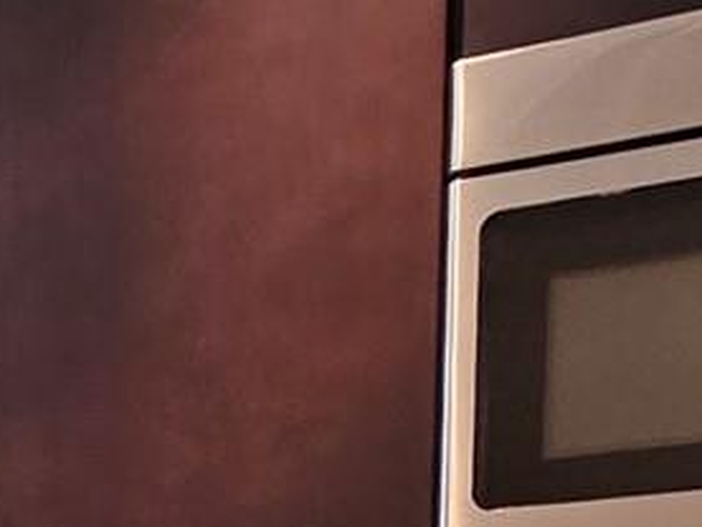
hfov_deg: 17.0
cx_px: -545
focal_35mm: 96
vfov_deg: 12.7
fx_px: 1948
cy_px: 1173
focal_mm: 2.2
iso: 160
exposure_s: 1/60
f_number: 2.2
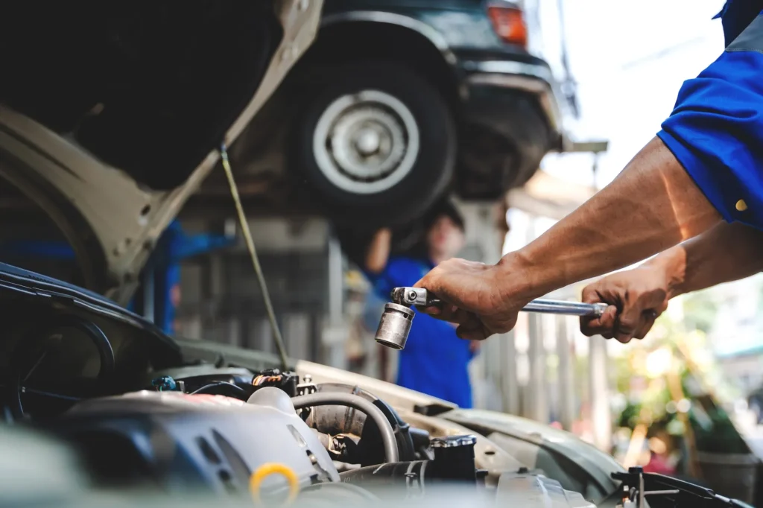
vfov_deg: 30.1
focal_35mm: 45
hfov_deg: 44.0
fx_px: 945
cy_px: 254
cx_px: 382
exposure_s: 1/320
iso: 250
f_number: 2.8
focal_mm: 44.6
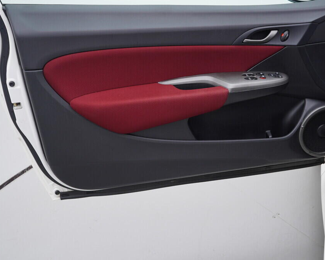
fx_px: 394
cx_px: 167
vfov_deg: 36.5
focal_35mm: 41
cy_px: 130
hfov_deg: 44.8
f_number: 3.5
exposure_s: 1/60
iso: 125
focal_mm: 24
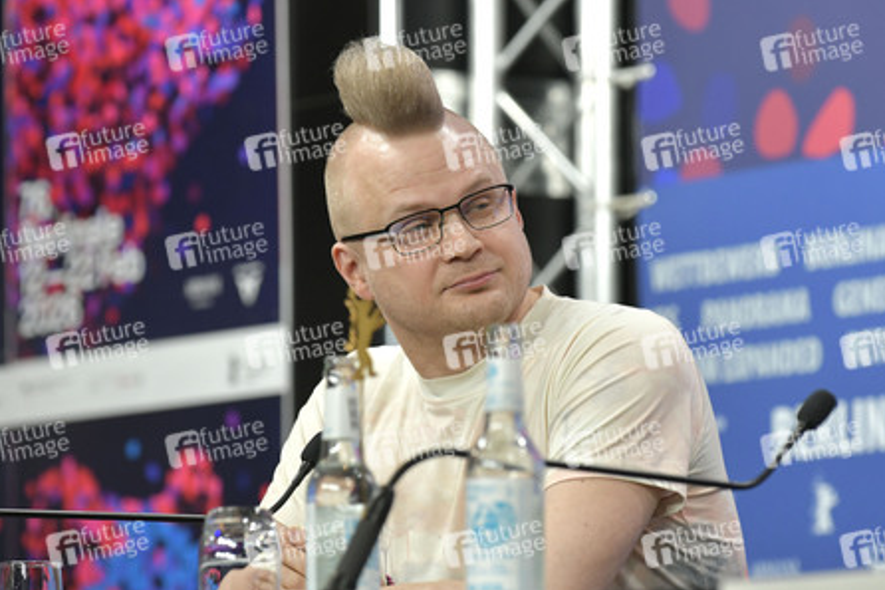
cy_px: 296
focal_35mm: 182
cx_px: 442
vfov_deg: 7.5
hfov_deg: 11.3
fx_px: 4472
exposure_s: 1/200
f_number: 5.6
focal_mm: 180
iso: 2500
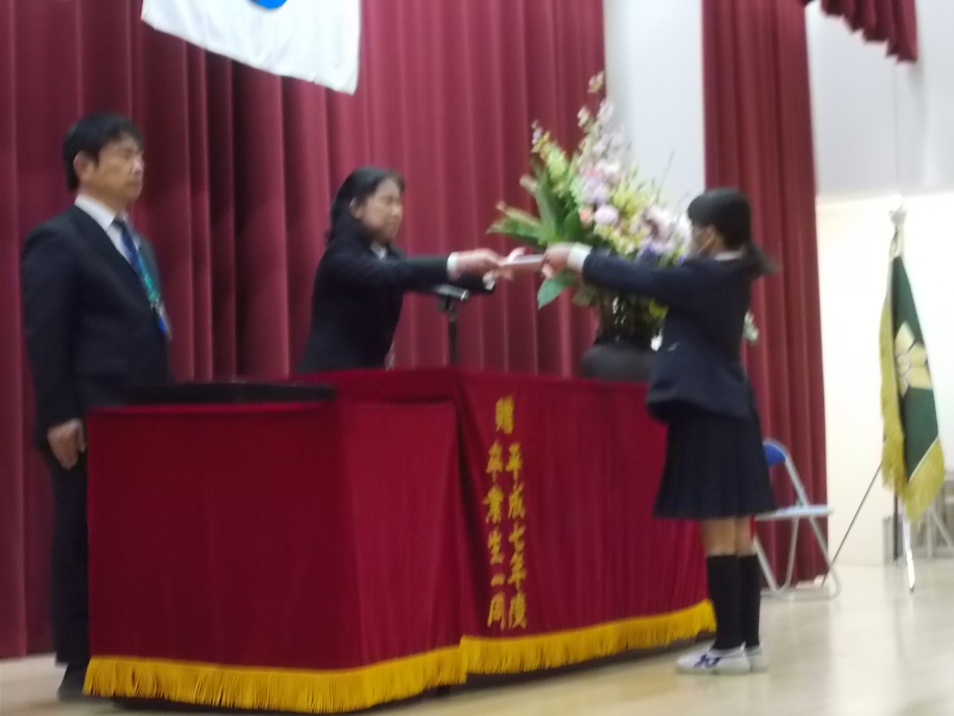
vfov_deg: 19.4
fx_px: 2095
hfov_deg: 25.7
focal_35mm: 76
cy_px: 358
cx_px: 477
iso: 800
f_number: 5.8
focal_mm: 13.5
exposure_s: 1/25
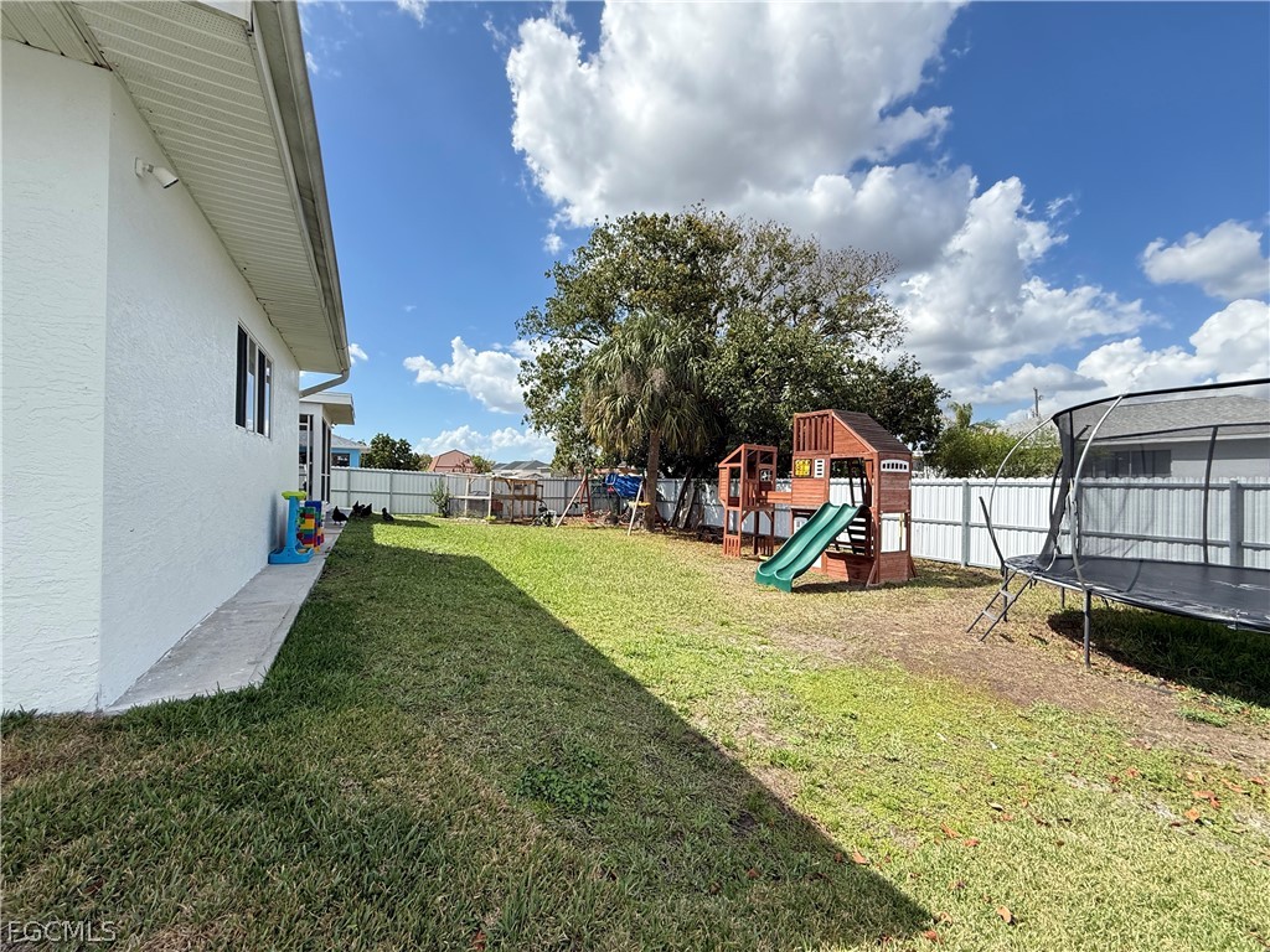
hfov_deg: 102.1
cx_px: 635
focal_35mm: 14
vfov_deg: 85.7
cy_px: 476
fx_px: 514
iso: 64
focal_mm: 2.22
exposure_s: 1/1464
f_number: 2.2
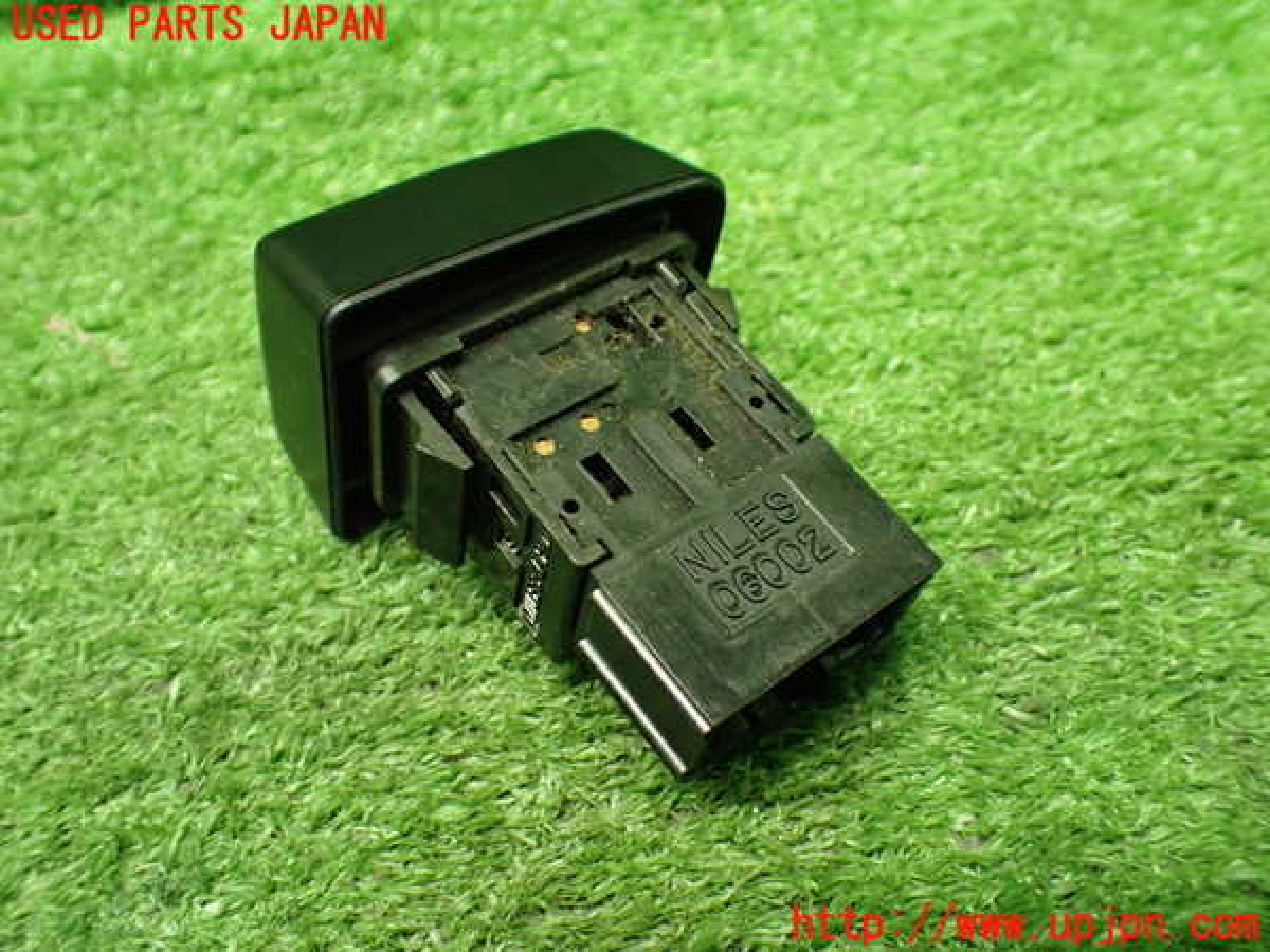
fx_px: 1174
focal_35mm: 32
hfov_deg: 56.8
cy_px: 476
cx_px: 635
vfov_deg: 44.2
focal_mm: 5.79
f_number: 2.4
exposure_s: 1/50
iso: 800
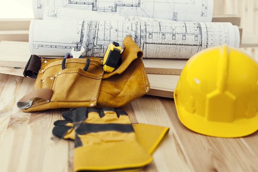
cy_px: 87
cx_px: 139
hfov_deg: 36.9
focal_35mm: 54
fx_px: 387
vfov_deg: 25.1
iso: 100
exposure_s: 1/200
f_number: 3.2
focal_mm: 50
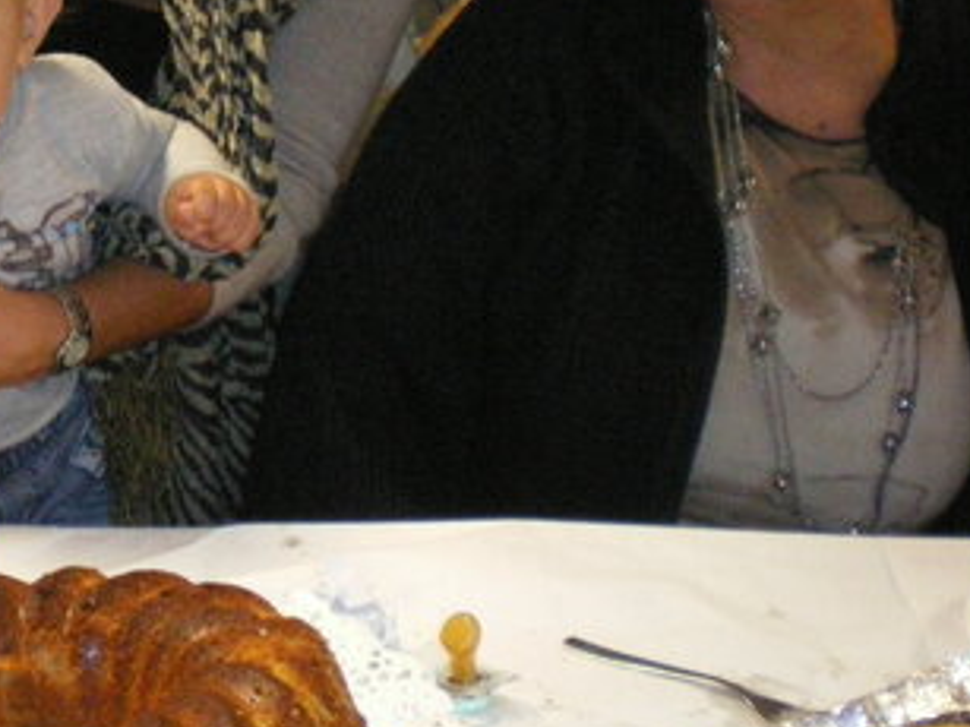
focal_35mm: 75
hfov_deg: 25.0
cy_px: 114
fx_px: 2101
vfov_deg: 19.4
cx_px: 57
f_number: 3.1
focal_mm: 6.3
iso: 800
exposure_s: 1/50
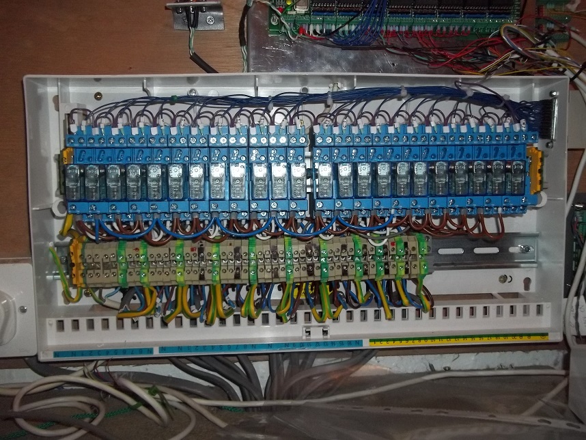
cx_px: 293
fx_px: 542
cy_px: 220
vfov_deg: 44.2
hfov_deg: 56.8
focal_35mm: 32
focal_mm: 5.7
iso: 250
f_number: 2.9
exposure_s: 1/30
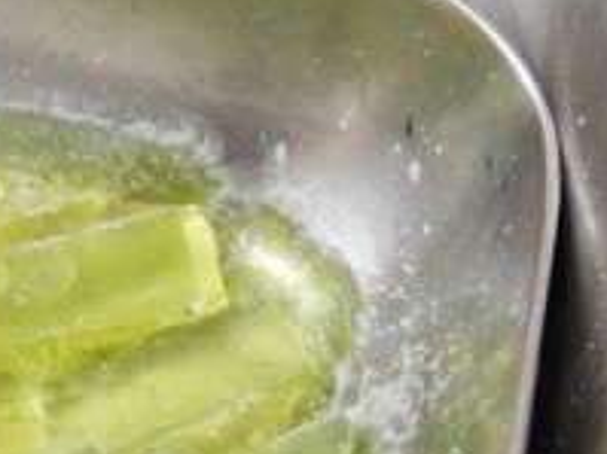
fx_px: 3645
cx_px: -198
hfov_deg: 9.3
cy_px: 427
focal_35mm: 208
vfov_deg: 7.1
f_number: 4.1
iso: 560
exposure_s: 1/8
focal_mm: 12.3
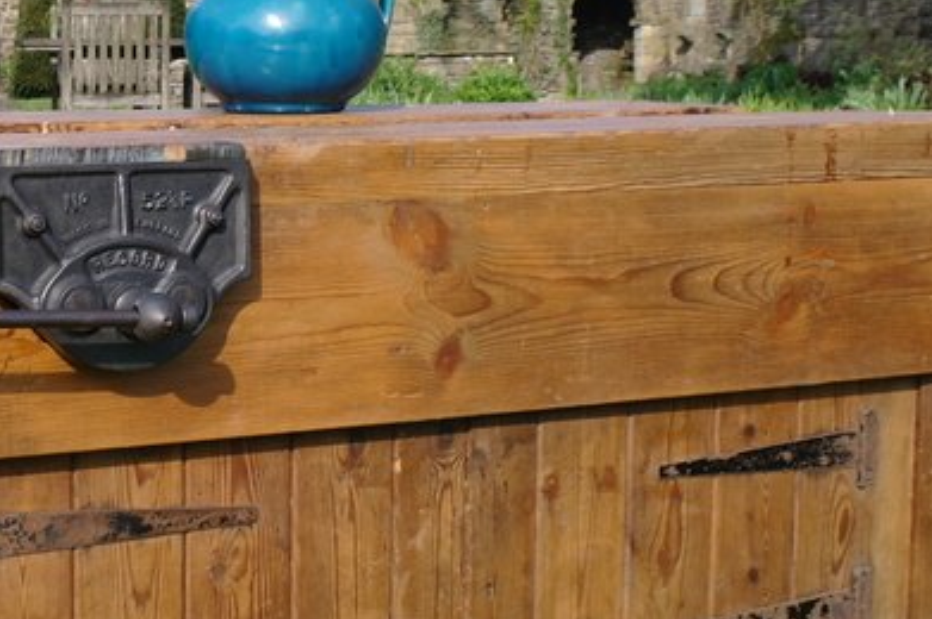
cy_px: 313
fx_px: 1785
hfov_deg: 28.3
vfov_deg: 19.7
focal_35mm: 69
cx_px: 119
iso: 100
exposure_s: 1/60
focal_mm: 18
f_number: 9.5
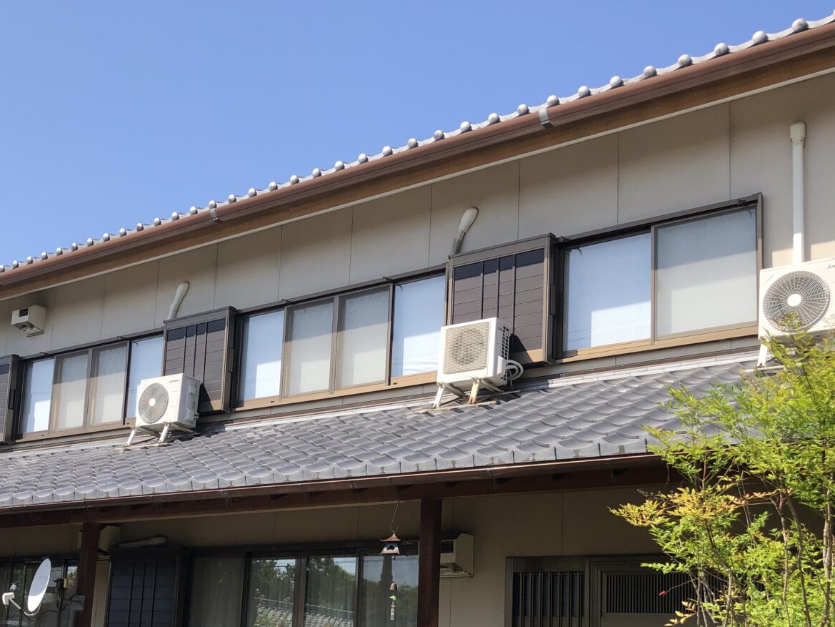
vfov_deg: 30.7
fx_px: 1110
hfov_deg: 40.8
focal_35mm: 46
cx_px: 292
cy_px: 505
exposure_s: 1/1333
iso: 20
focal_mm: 3.99
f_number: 1.8
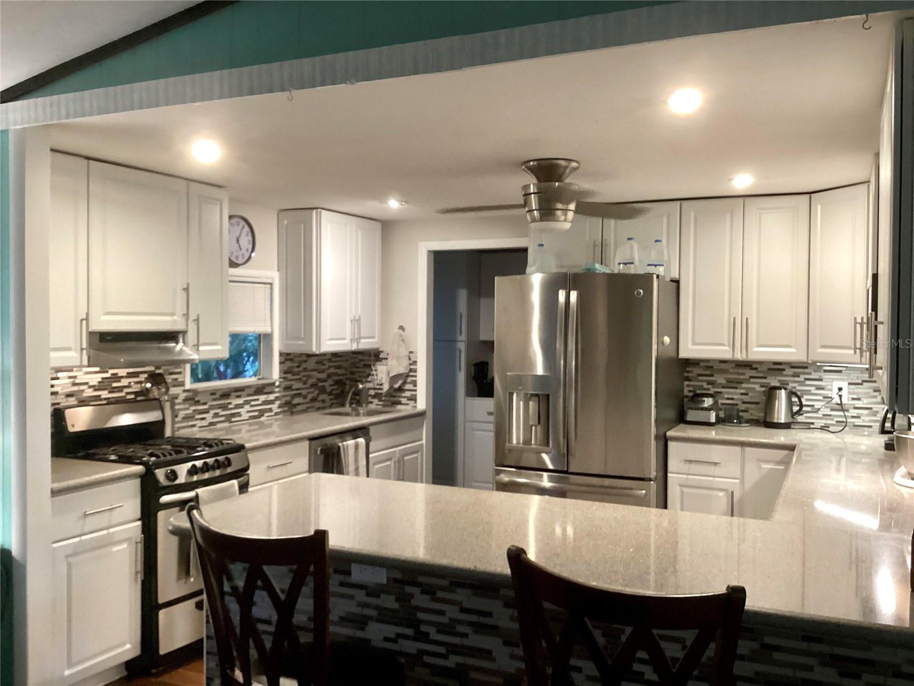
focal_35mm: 31
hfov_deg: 58.4
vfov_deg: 45.4
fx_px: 819
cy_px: 343
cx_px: 457
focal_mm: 3.3
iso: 250
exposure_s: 1/40
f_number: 2.4
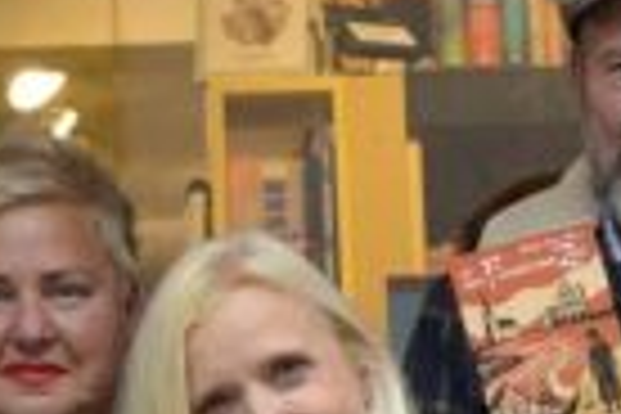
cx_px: 688
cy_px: 868
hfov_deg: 4.7
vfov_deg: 3.1
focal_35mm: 435
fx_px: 7503
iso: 400
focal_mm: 52
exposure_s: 1/40
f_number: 5.6
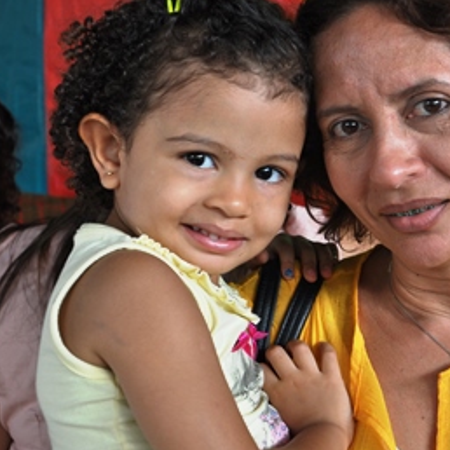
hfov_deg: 20.5
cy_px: 215
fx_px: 1235
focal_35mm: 84
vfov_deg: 20.6
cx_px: 323
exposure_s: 1/125
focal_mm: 38
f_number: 5.6
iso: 320
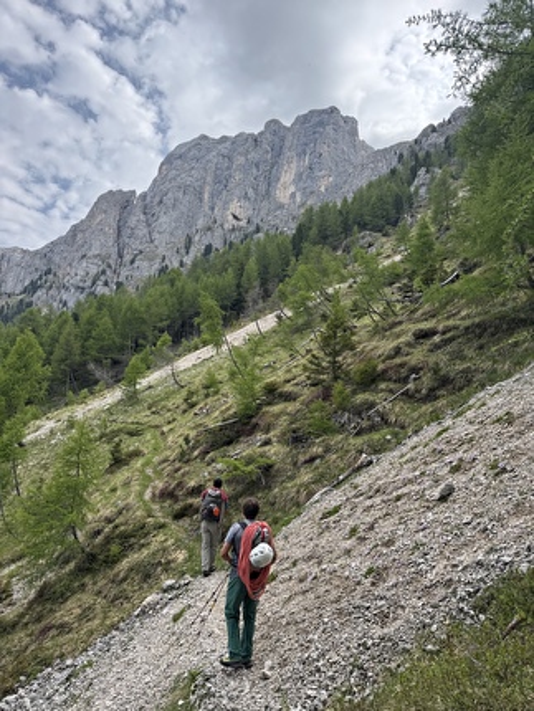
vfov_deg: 71.6
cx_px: 267
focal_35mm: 24
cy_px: 356
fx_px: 493
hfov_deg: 56.9
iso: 80
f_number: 1.78
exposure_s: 1/2331
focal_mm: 6.76
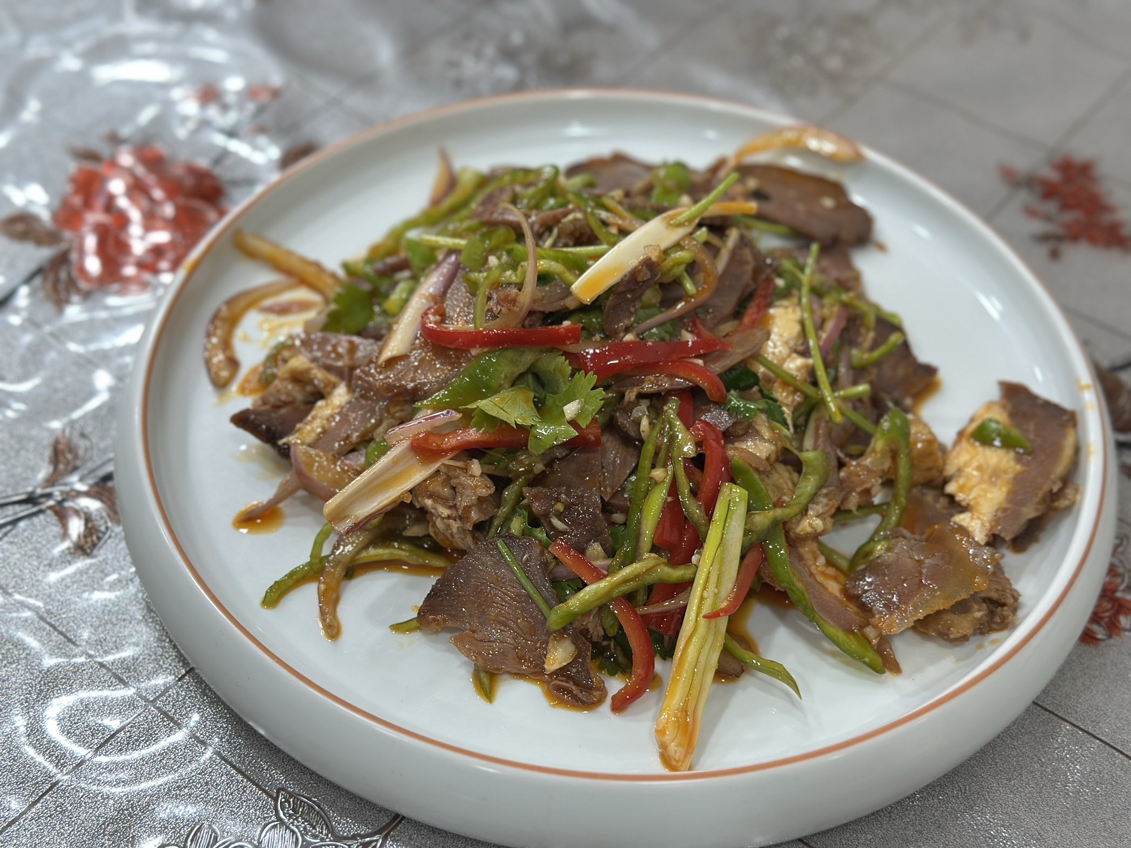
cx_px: 566
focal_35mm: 48
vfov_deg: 30.3
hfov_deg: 39.7
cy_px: 424
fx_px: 1568
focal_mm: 6.86
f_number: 1.78
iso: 160
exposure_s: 1/50
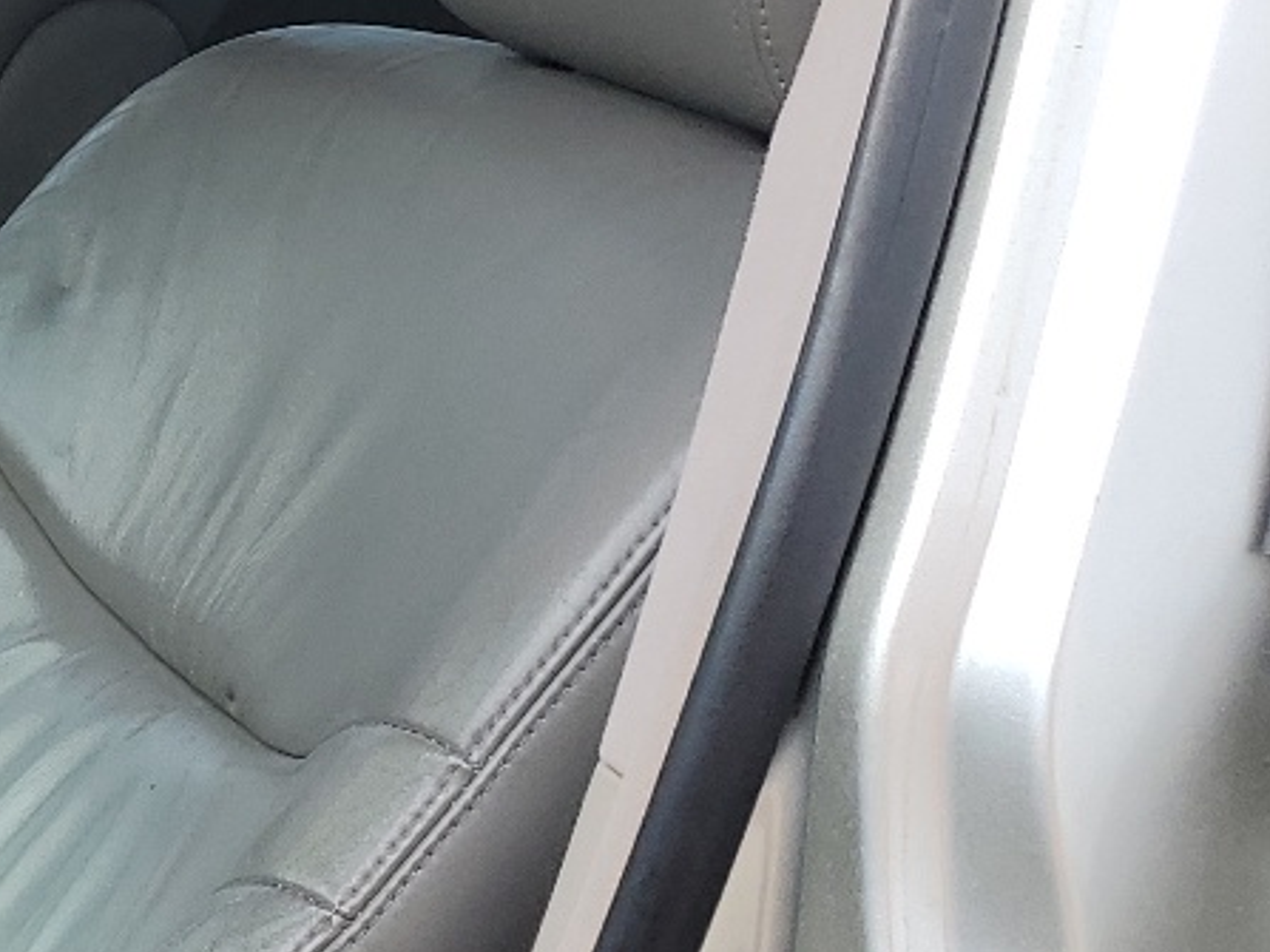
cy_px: 696
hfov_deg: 17.5
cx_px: -955
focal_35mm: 93
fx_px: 3411
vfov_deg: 15.8
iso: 50
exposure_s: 1/1250
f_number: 1.5
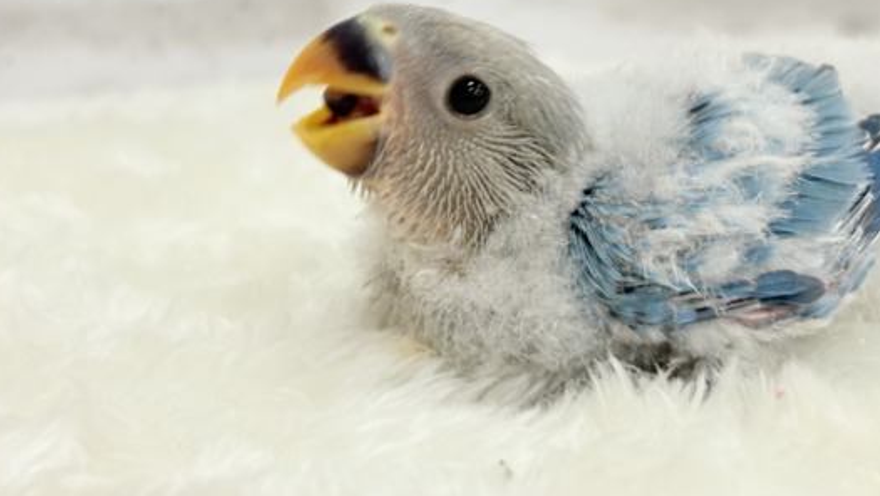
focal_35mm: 69
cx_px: 489
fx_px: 1611
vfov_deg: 17.4
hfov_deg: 30.5
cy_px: 137
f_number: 1.6
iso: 32
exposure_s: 1/50
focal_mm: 5.96
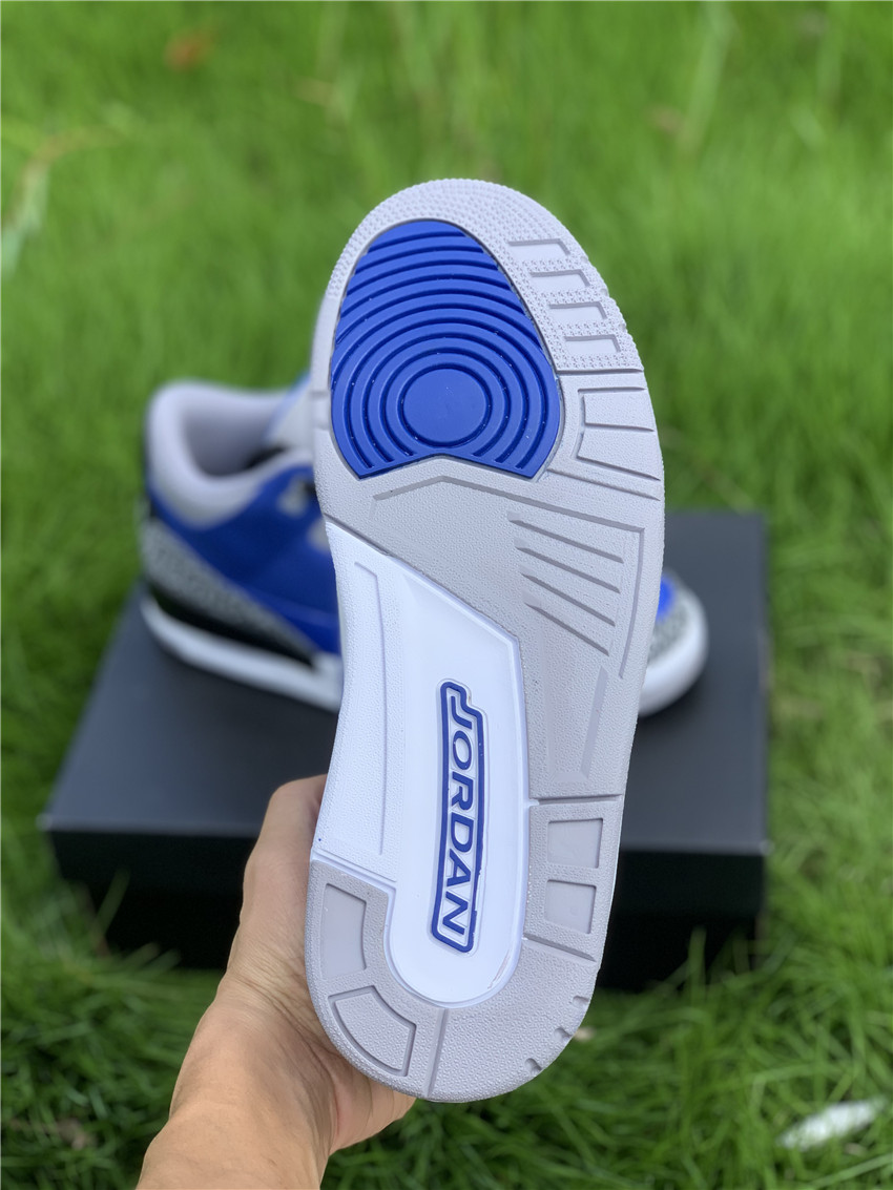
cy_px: 595
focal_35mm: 52
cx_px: 446
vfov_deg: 36.8
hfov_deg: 28.0
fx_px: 1788
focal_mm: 6
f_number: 2.4
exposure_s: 1/329
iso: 16
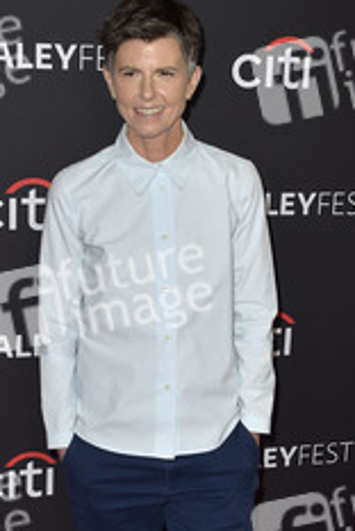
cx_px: 163
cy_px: 412
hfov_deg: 22.7
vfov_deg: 32.6
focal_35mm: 60
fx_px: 885
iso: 400
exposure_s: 1/200
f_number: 6.3
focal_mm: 35
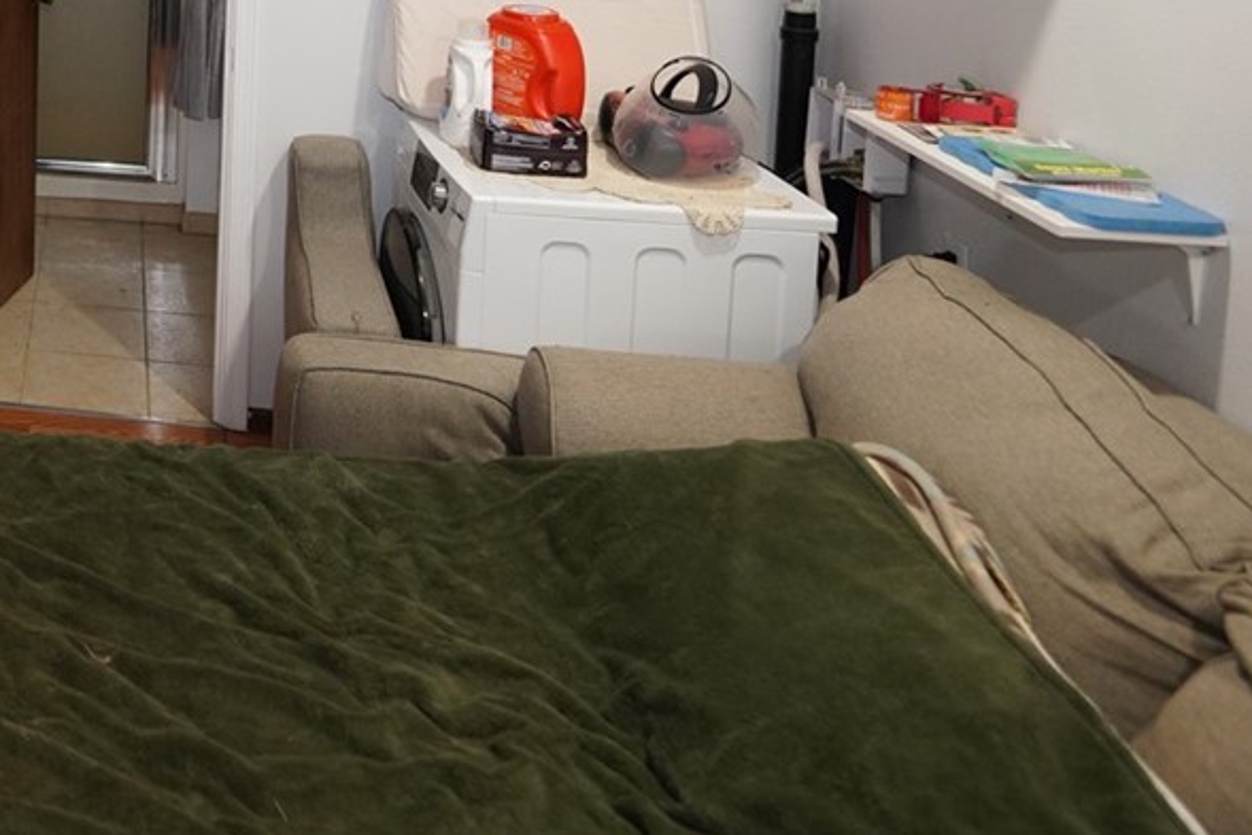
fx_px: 1322
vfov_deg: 30.3
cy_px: -144
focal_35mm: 38
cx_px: -208
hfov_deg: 38.9
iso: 1600
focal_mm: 14
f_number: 2.2
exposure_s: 1/160
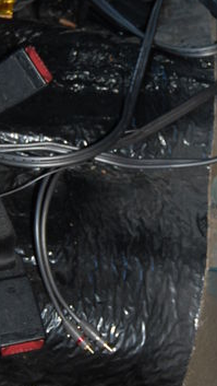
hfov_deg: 13.3
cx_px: 133
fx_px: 929
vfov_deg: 23.4
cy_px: 166
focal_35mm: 91
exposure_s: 1/60
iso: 400
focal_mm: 32
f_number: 4.5
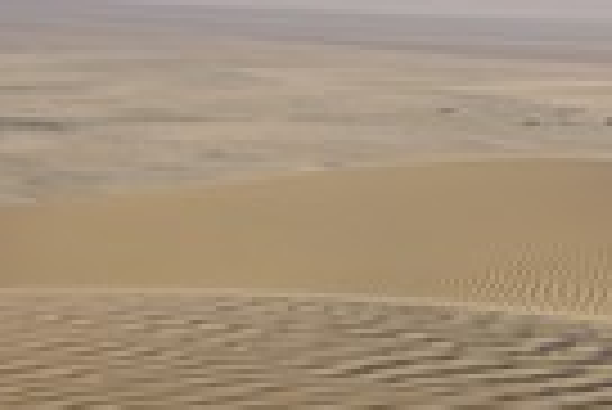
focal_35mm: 170
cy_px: 297
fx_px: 2893
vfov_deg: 8.1
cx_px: 765
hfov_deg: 11.8
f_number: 9
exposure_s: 1/250
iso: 200
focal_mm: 55
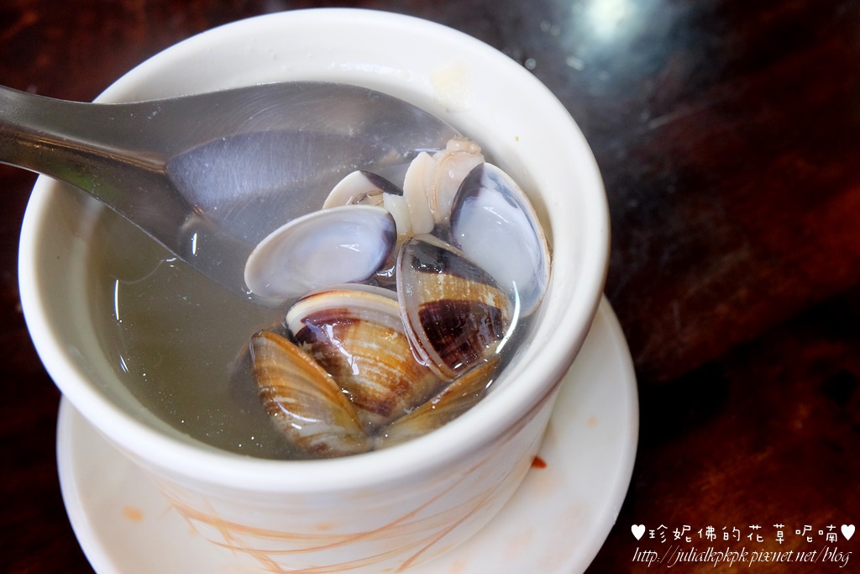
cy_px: 287
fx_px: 908
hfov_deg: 50.7
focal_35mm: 38
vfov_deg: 35.1
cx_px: 430
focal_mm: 25.6
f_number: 6.4
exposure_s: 1/60
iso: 2000
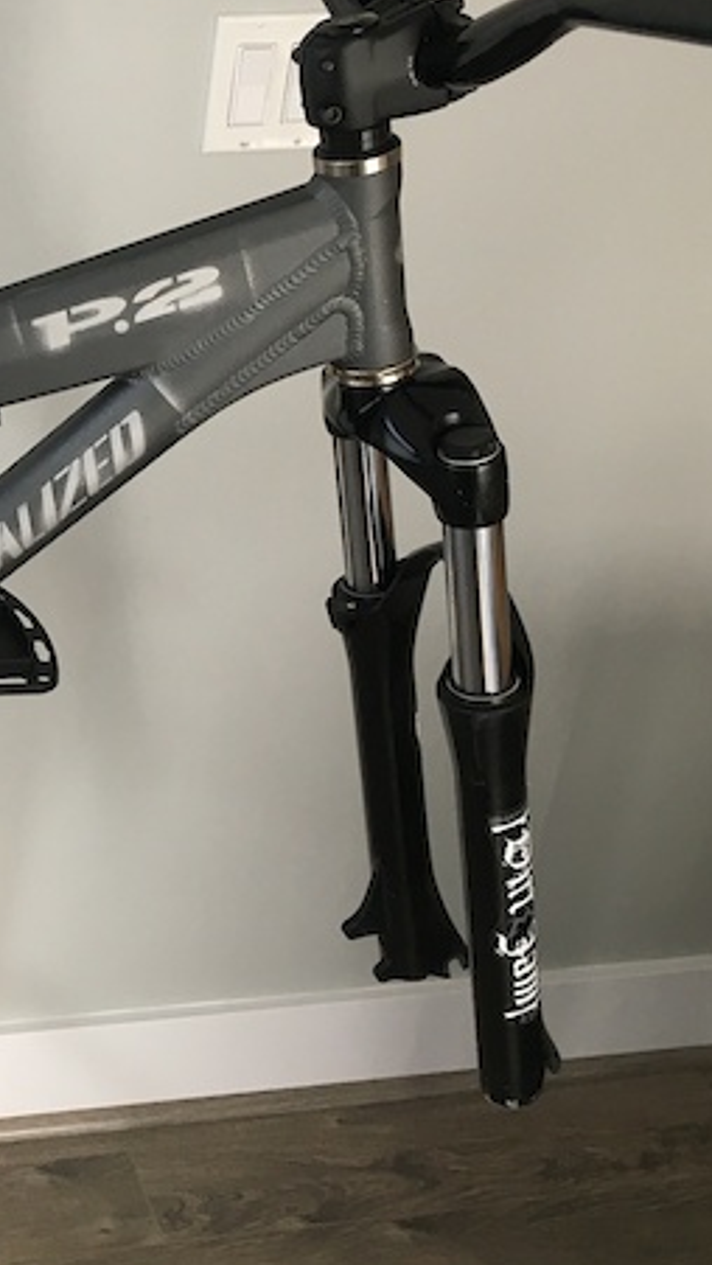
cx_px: -168
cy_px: 572
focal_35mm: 56
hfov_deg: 20.0
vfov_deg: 37.2
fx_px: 1878
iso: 25
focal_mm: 4.15
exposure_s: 1/30
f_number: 2.2
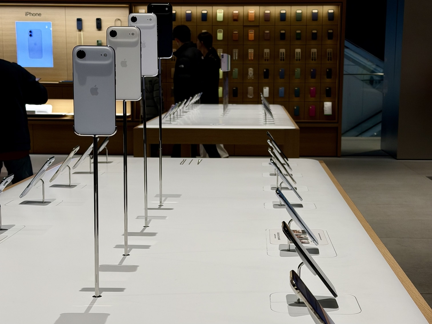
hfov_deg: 39.7
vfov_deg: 30.3
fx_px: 599
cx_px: 216
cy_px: 162
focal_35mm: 48
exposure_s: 1/100
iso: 64
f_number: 1.8
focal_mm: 6.8
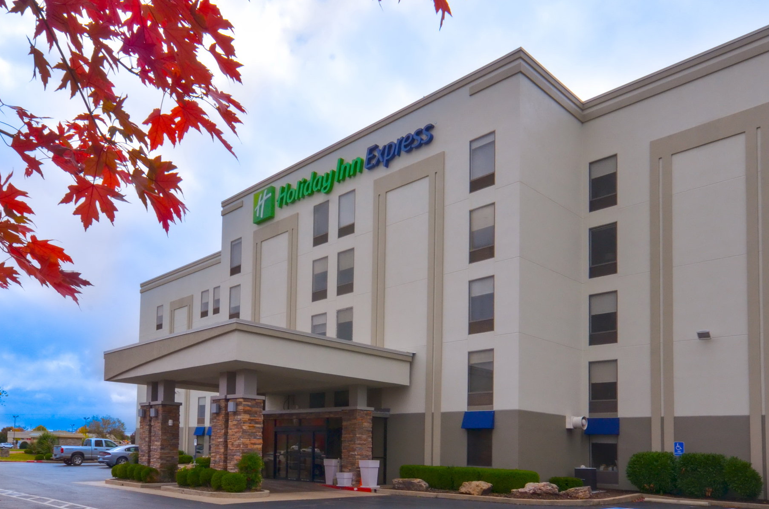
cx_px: 372
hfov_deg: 70.4
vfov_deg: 50.0
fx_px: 545
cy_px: 233
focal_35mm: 26
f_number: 18
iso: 320
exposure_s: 1/125
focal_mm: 15
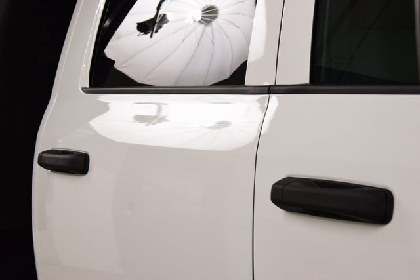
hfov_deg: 27.0
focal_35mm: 75
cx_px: 210
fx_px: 875
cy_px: 140
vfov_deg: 18.2
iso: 400
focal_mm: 50
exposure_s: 1/40
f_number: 7.1
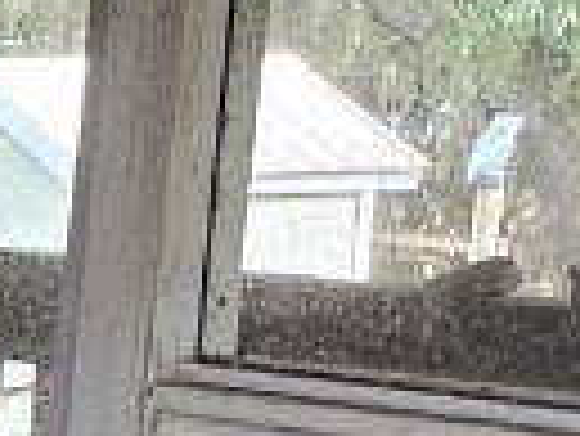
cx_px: -1569
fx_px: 3203
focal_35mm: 191
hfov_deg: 7.8
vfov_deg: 7.7
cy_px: 589
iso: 400
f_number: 1.8
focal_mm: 5
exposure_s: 1/120
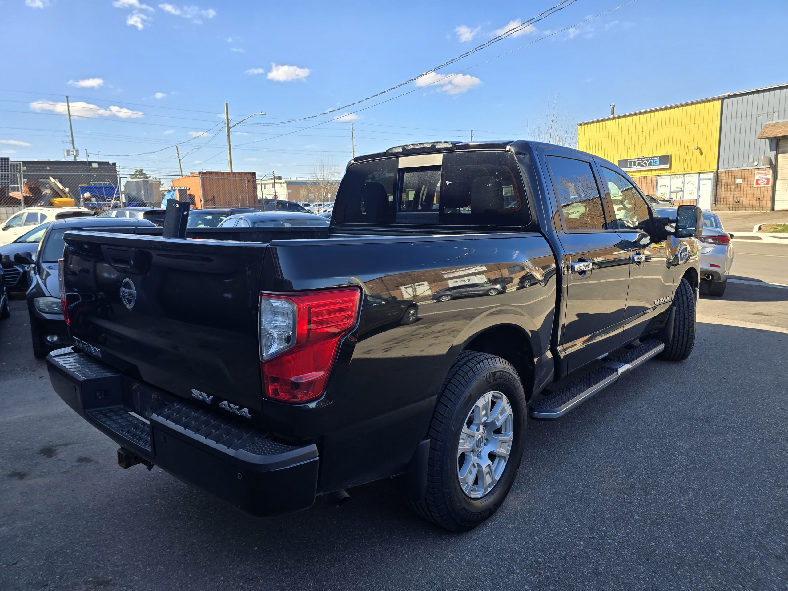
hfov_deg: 73.9
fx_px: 524
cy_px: 296
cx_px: 394
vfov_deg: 58.9
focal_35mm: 23
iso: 12
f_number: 1.7
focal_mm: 6.3
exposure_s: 1/346
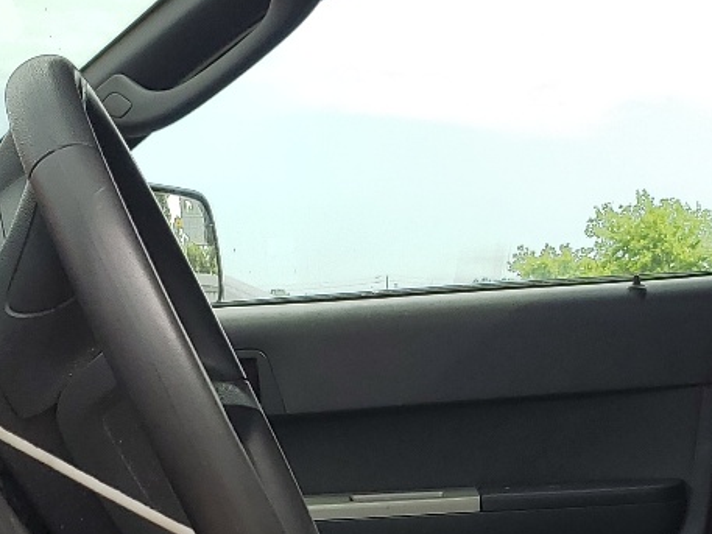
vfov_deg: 16.0
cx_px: 536
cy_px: 518
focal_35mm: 91
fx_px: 1872
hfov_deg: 21.3
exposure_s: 1/1111
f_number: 1.5
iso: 50
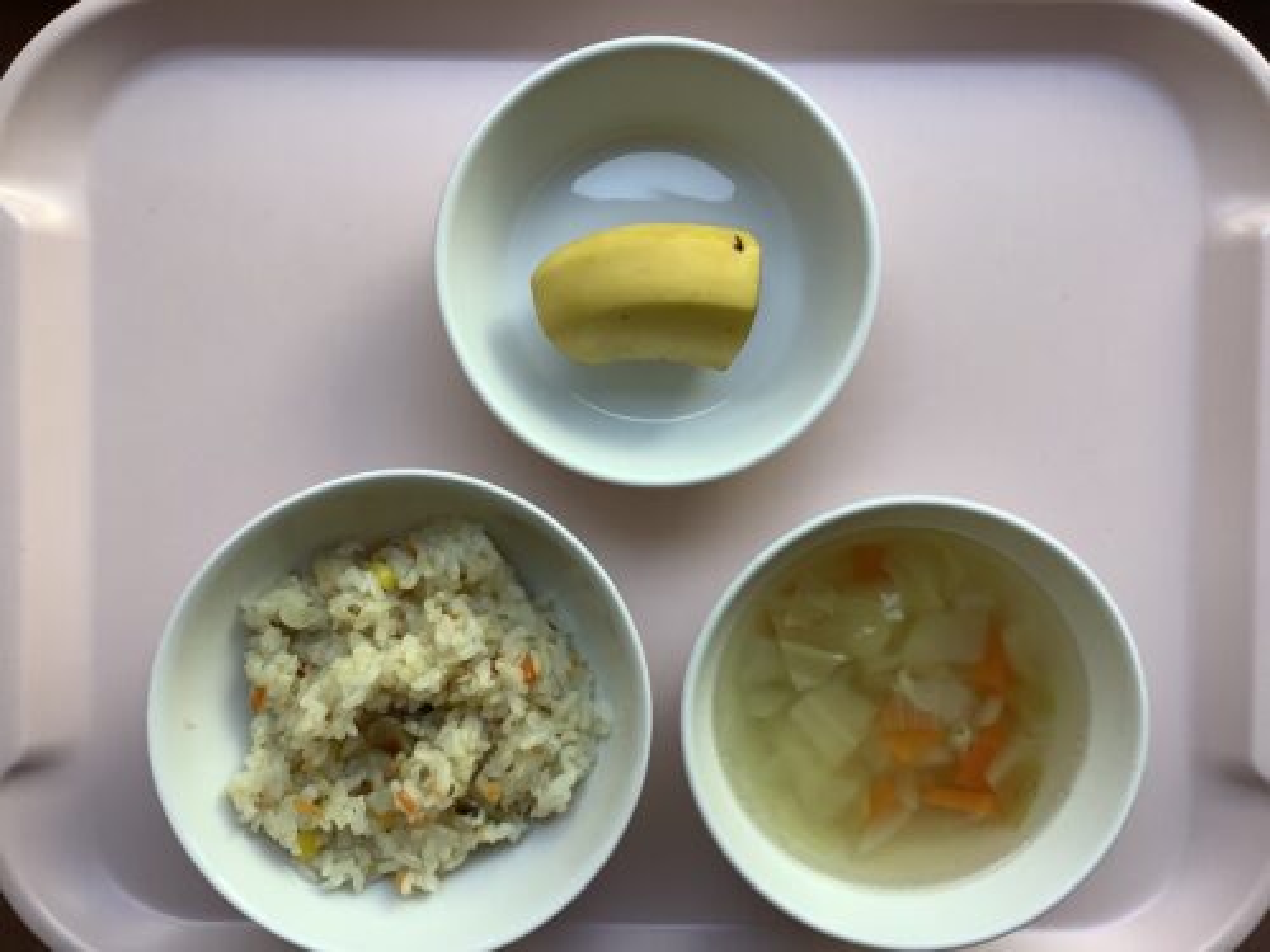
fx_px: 1137
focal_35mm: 31
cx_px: 635
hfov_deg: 58.4
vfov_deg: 45.4
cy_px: 476
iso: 32
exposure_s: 1/100
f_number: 2.4
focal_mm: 3.3
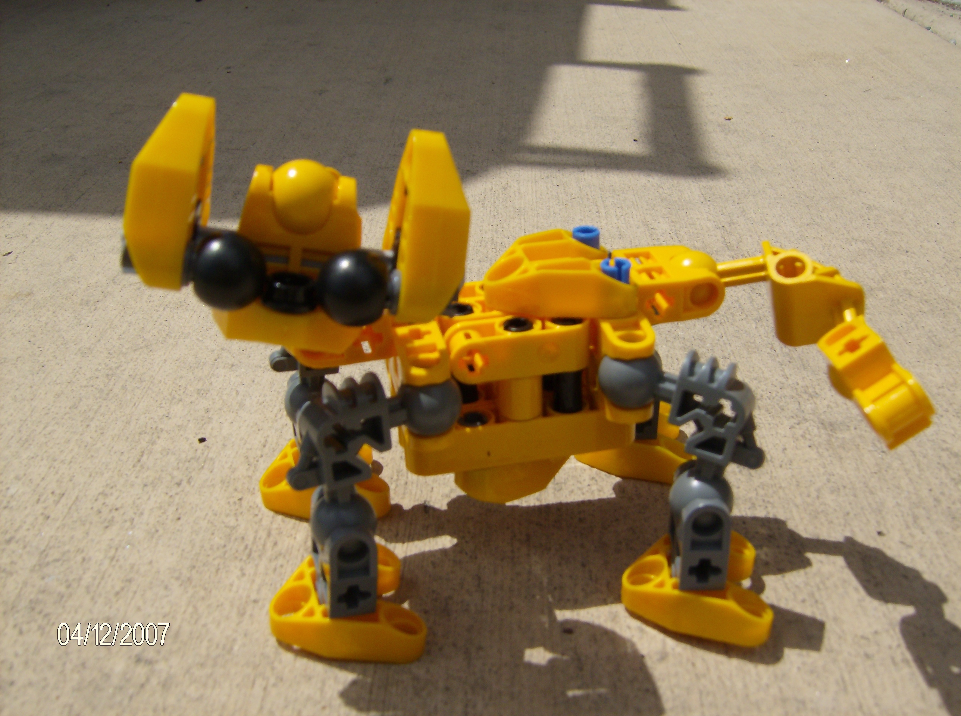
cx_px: 480
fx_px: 997
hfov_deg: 51.5
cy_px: 358
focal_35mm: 36
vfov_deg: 39.5
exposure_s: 1/1600
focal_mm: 6
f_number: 4.7
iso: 100
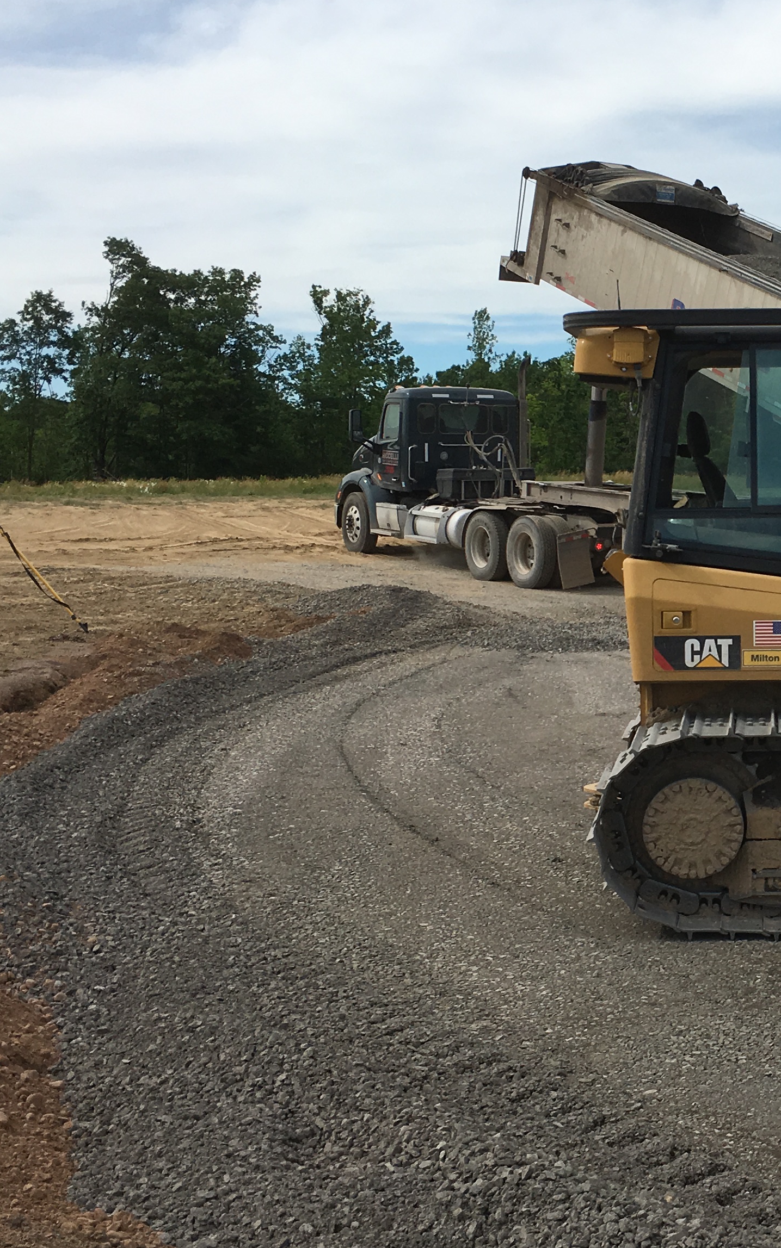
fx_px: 1838
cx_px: 833
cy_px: 610
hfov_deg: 22.8
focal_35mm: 54
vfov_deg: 37.5
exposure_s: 1/2079
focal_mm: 4.15
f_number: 2.2
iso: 25
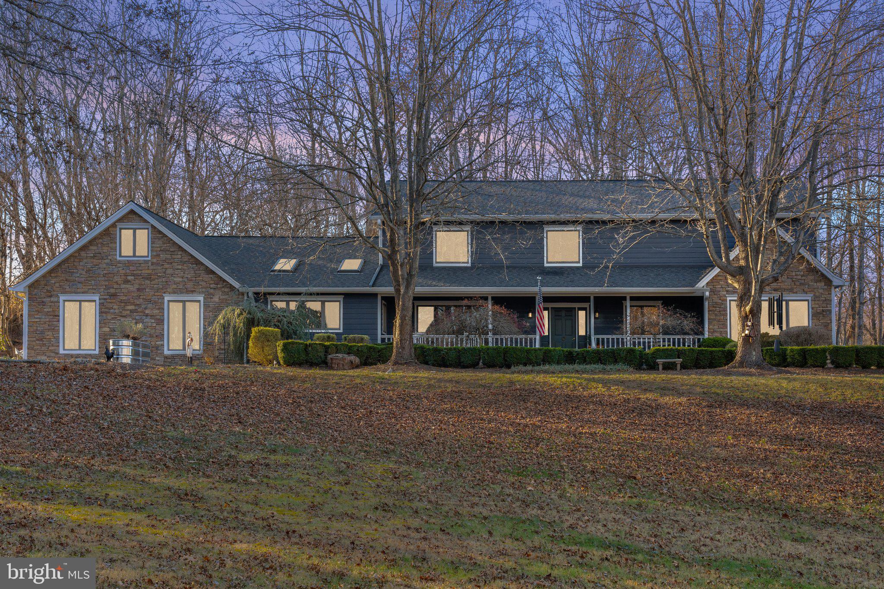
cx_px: 442
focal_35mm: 39
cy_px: 294
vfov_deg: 34.2
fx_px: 958
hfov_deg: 49.6
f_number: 10
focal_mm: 39
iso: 500
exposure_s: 1/60
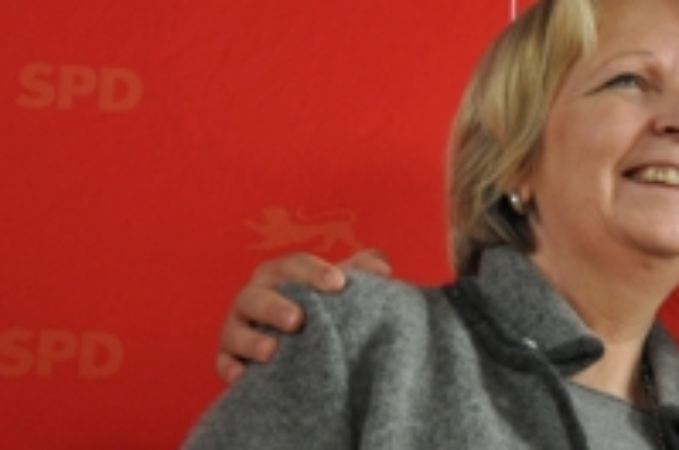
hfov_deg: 9.3
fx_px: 4124
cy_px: 225
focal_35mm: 219
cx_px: 717
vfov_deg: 6.3
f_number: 5.6
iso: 1600
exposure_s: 1/80
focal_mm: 66
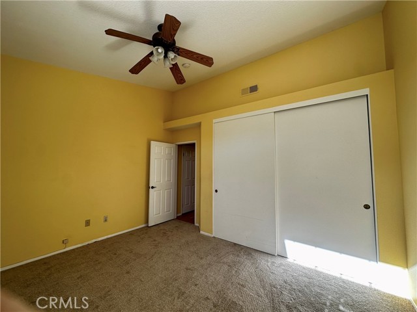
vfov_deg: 85.7
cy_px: 156
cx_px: 208
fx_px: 169
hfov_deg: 102.1
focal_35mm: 14
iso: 40
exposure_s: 1/156
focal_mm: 2.22
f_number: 2.2
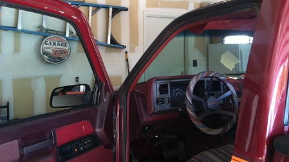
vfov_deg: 30.2
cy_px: 54
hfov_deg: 51.6
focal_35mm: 39
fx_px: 299
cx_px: 142
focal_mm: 3.85
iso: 80
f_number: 2.8
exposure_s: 1/17
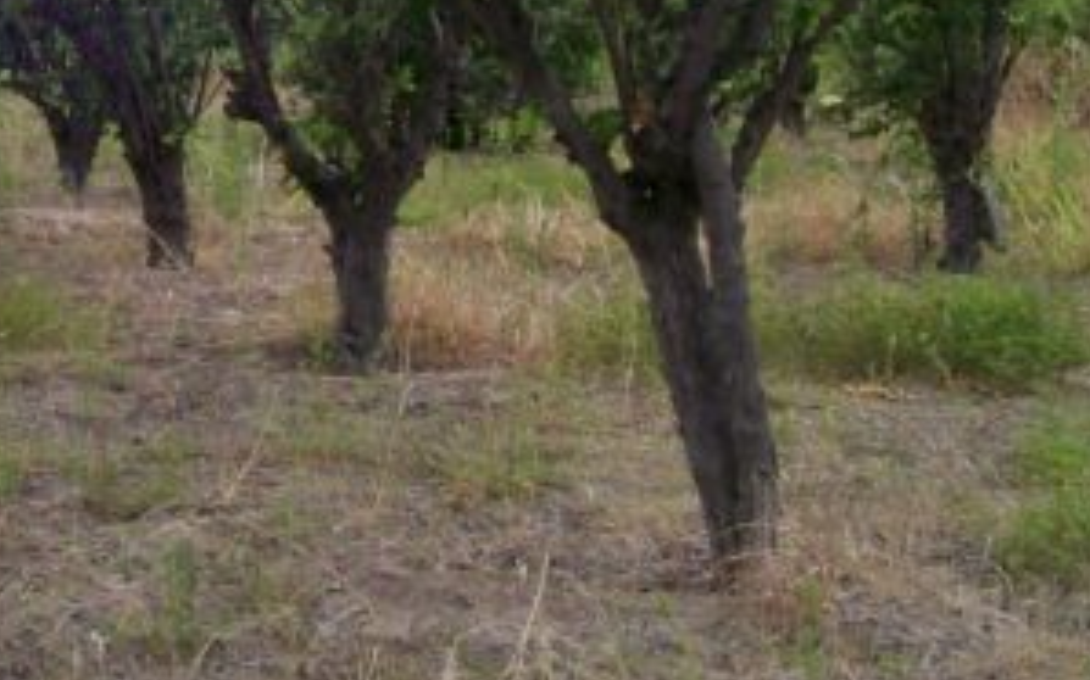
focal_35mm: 96
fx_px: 2851
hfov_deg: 21.1
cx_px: 84
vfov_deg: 13.5
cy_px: 46
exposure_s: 1/279
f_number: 4.8
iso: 80
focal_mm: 6
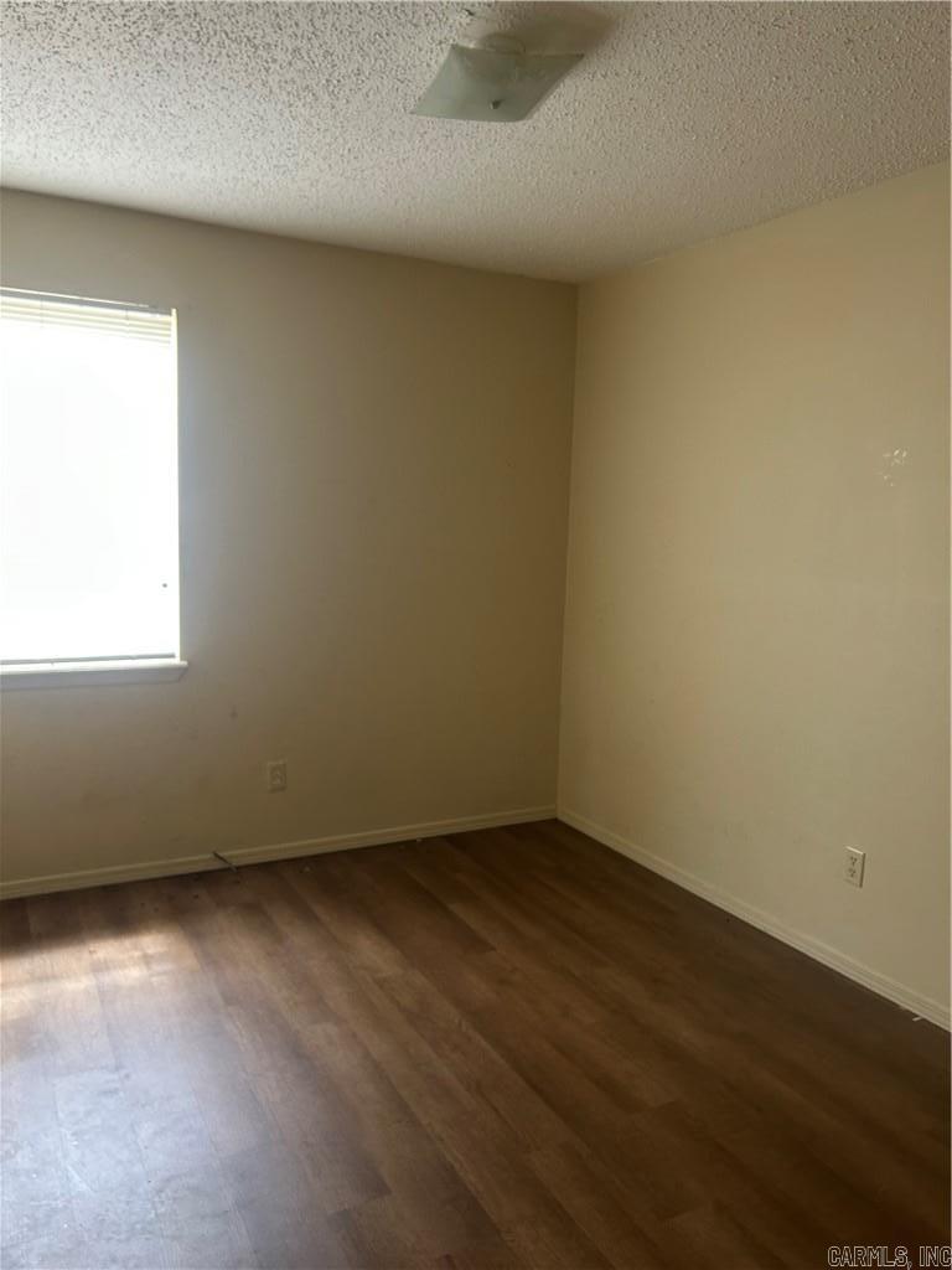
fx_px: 953
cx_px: 476
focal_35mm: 26
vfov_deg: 67.3
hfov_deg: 53.1
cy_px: 635
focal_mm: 5.7
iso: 125
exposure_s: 1/81
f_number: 1.5
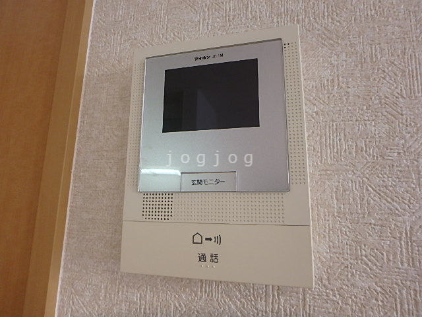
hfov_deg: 79.0
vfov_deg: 63.4
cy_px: 158
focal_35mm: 21
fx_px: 256
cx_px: 211
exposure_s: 1/30
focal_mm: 3.7
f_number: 3.5
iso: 250
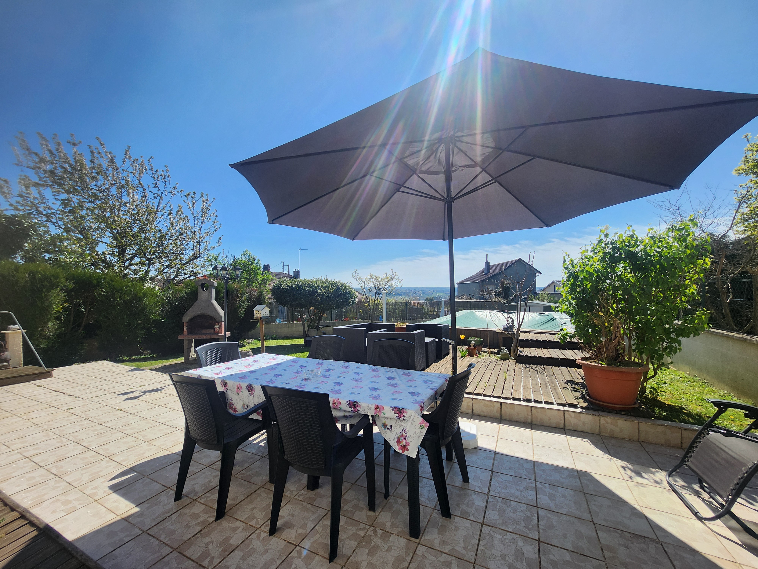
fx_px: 285
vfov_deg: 89.9
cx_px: 379
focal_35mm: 13
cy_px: 284
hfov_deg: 106.2
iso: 32
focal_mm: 1.74
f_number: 2.2
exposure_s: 1/1365
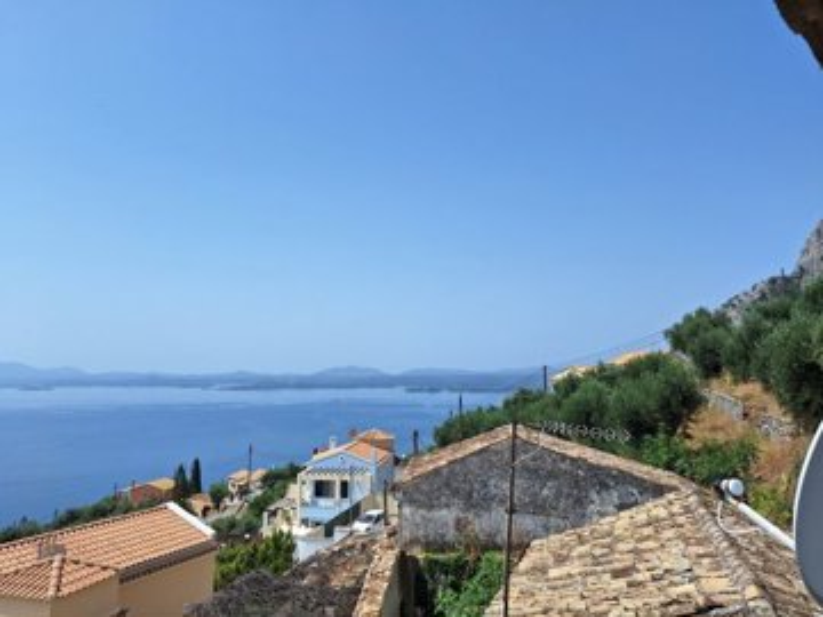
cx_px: 412
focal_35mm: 23
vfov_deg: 58.9
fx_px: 547
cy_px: 308
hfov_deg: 73.9
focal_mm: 5.54
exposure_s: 1/2924
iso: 40
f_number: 1.8
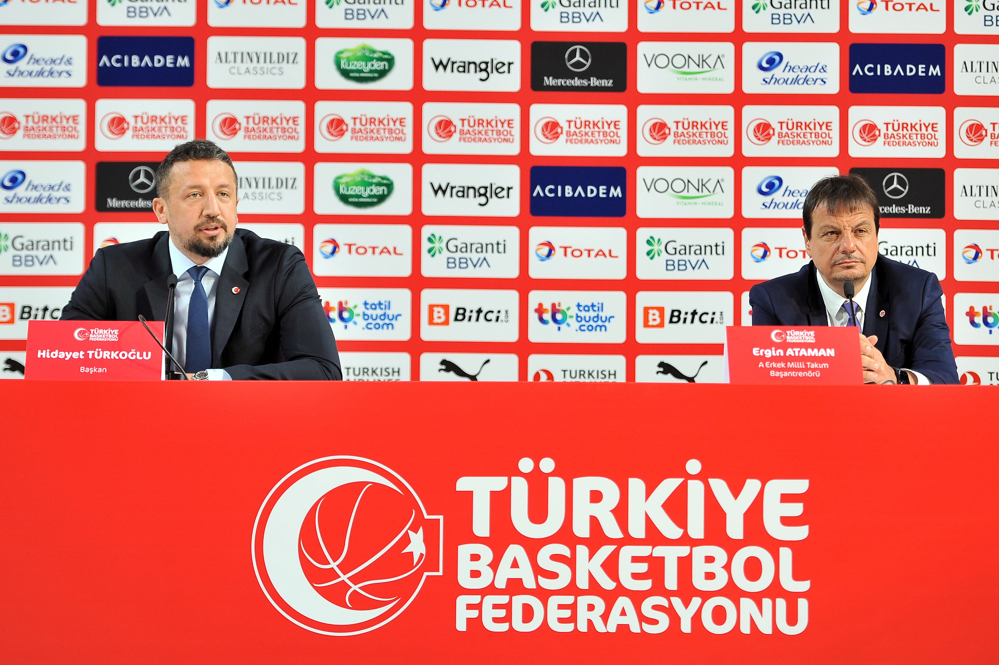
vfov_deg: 14.4
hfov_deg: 21.5
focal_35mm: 95
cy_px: 332
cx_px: 500
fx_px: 2635
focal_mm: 95
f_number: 2.8
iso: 1000
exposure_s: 1/640
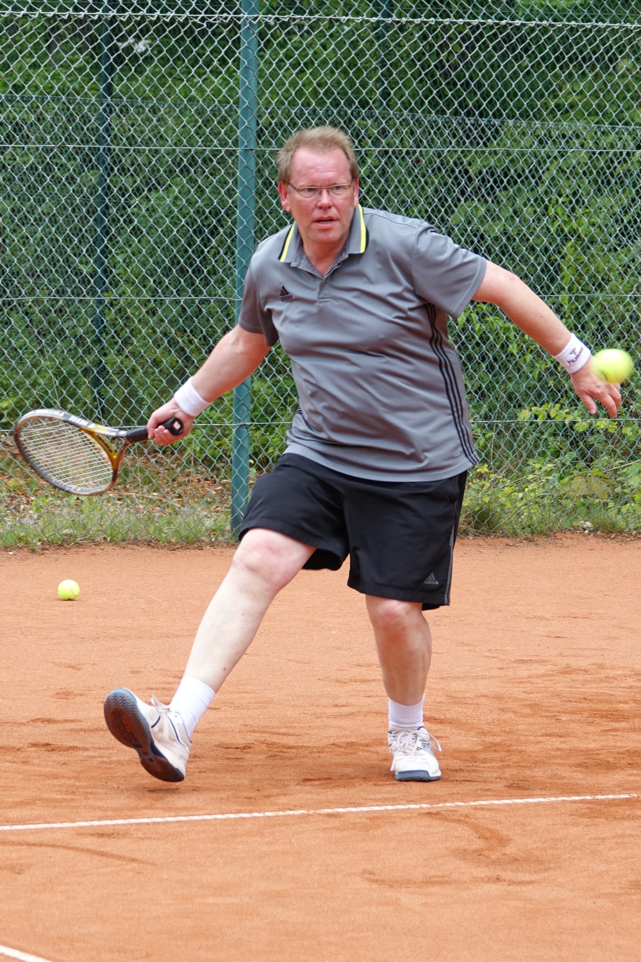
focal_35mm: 139
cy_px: 481
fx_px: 3712
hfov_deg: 9.9
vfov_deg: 14.8
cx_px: 320
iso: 100
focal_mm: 51.14
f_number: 4
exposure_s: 1/200
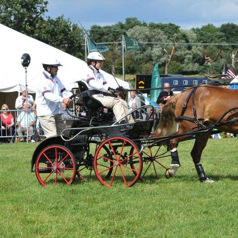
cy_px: 119
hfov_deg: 10.5
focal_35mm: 166
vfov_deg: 10.5
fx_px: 1291
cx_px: 177
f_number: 7.1
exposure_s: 1/1250
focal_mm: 86
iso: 400
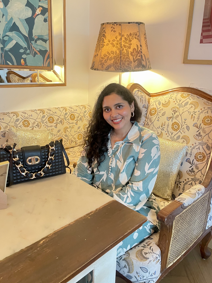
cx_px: 110
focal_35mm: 26
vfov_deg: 67.3
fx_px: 212
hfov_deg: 53.1
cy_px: 142
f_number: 1.6
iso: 500
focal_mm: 5.1
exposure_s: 1/25
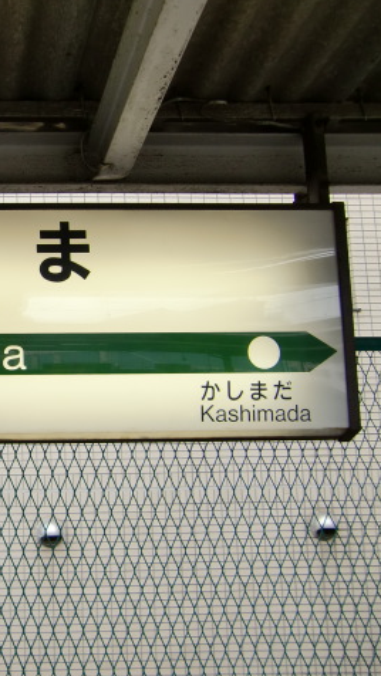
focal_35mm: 41
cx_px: -60
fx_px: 736
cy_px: 337
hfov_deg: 26.3
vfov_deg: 49.4
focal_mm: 4.9
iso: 64
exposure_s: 1/80
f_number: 2.6
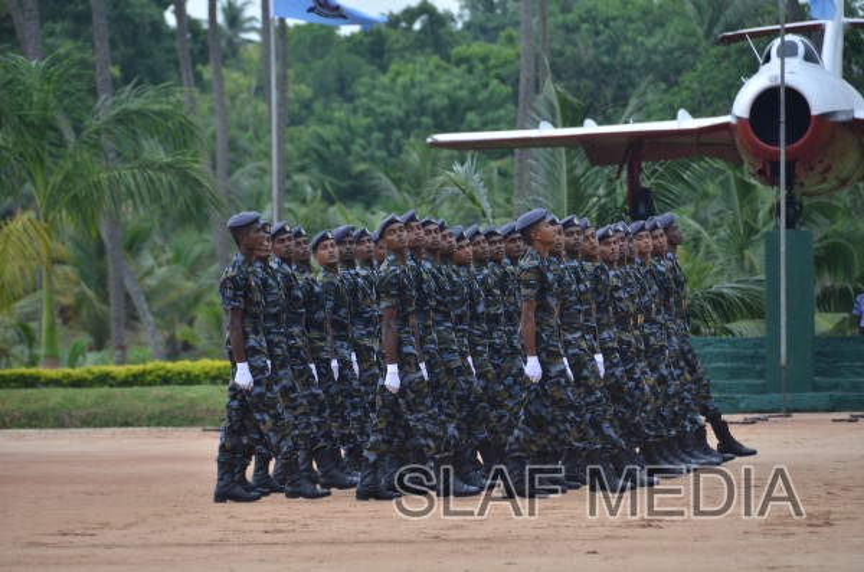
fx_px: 7183
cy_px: 286
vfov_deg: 4.6
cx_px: 432
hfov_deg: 6.9
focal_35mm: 300
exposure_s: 1/160
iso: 250
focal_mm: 200
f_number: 5.6
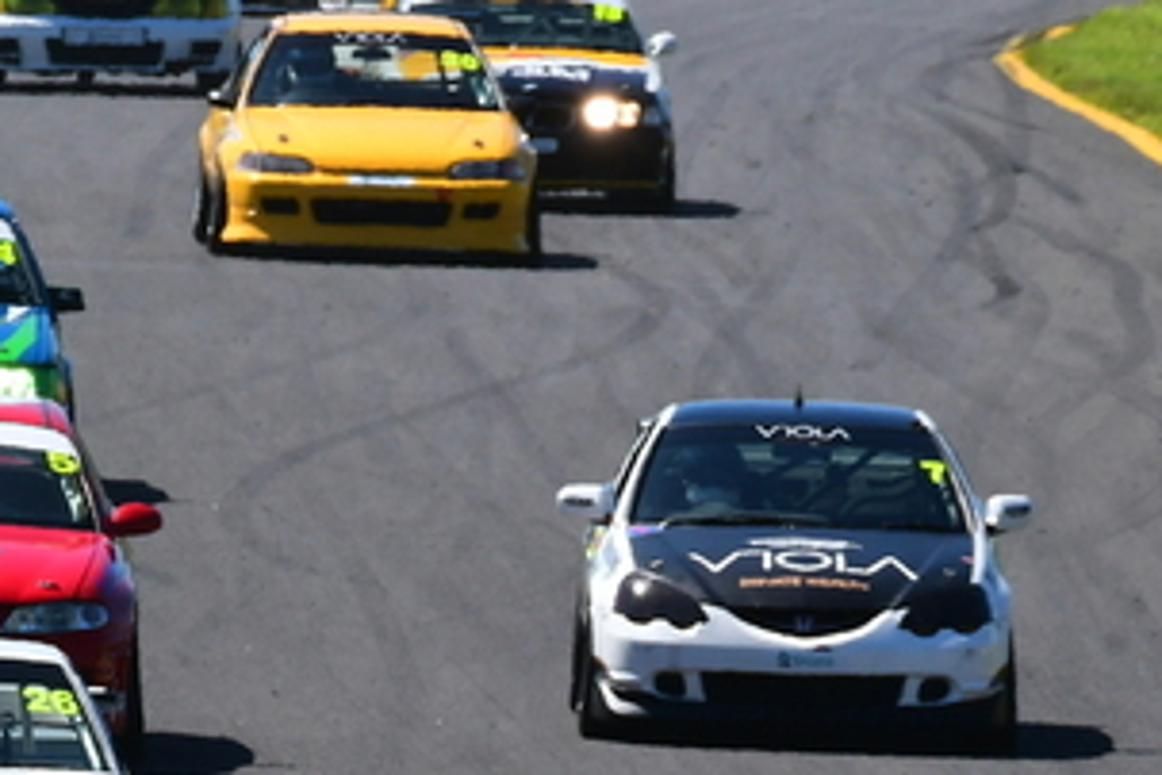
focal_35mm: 1547
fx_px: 49930
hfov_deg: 1.3
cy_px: 700
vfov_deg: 0.9
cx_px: 318
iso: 500
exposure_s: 1/640
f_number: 13
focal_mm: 390
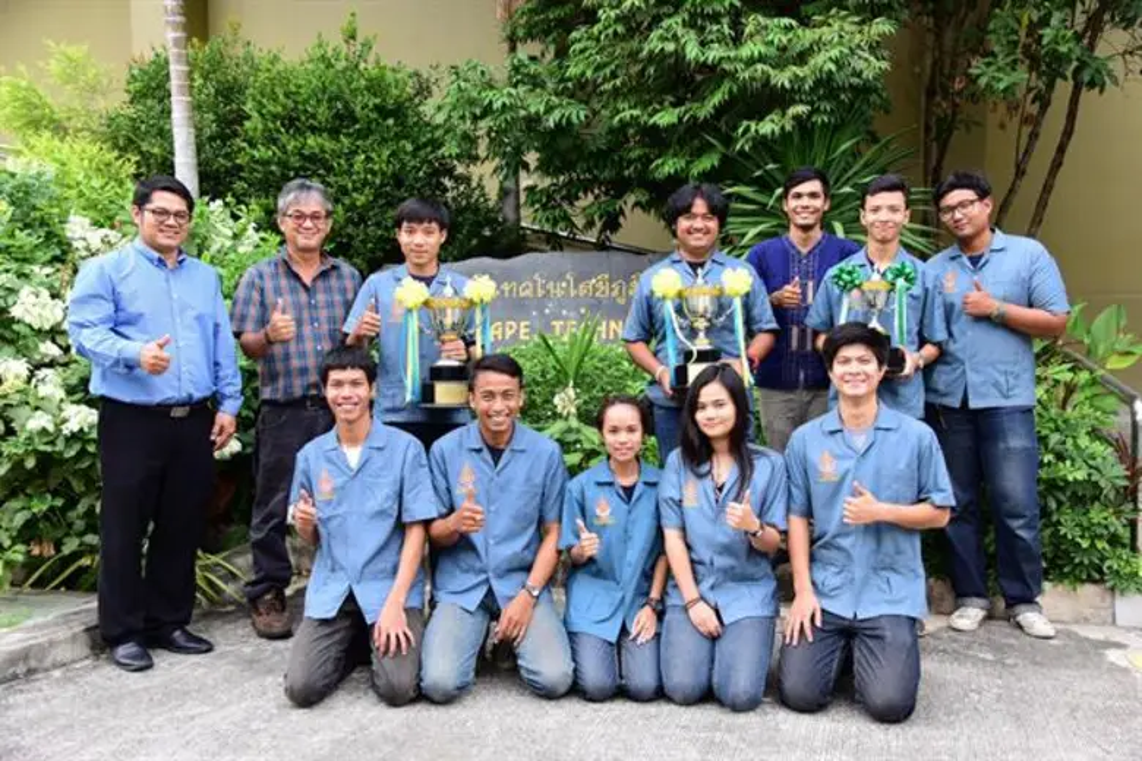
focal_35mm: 38
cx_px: 571
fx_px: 1205
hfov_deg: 50.7
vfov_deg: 35.1
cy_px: 380
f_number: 5
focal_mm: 38
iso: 400
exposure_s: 1/250
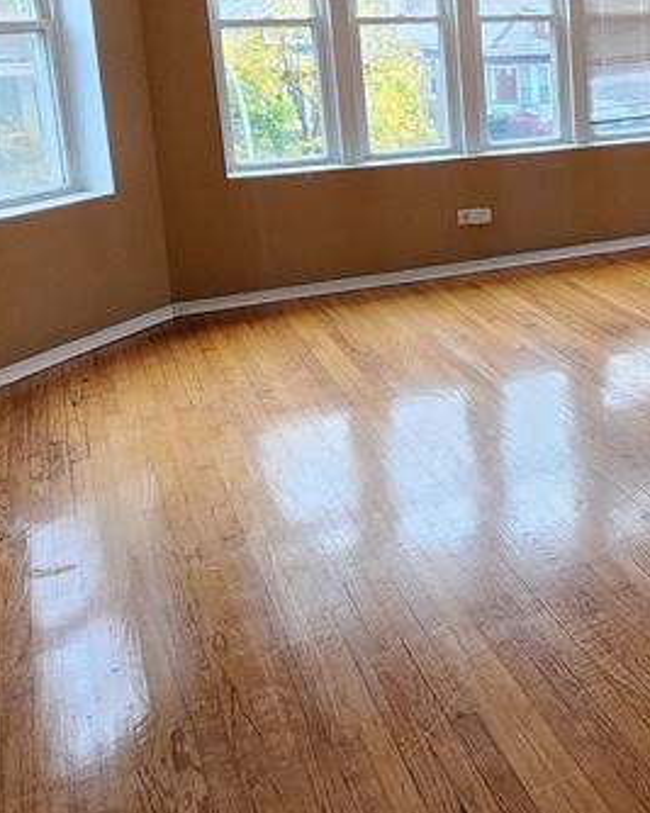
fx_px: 986
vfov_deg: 43.8
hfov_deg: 31.6
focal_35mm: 41
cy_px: 239
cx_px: 743
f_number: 2.2
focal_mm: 2.2
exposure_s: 1/60
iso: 250
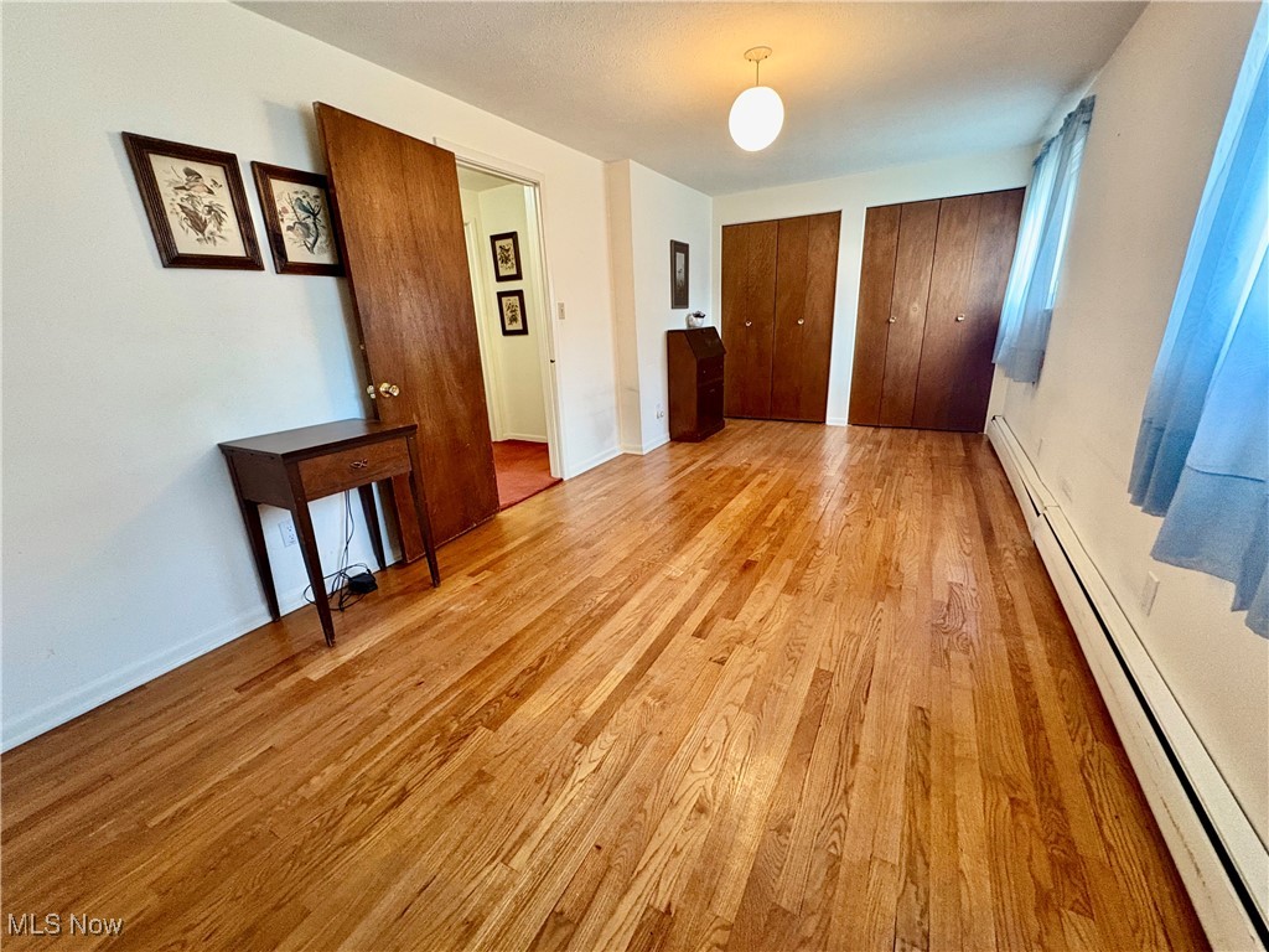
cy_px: 476
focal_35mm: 14
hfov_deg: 102.1
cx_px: 634
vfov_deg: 85.7
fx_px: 513
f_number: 2.2
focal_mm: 2.22
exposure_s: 1/60
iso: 640
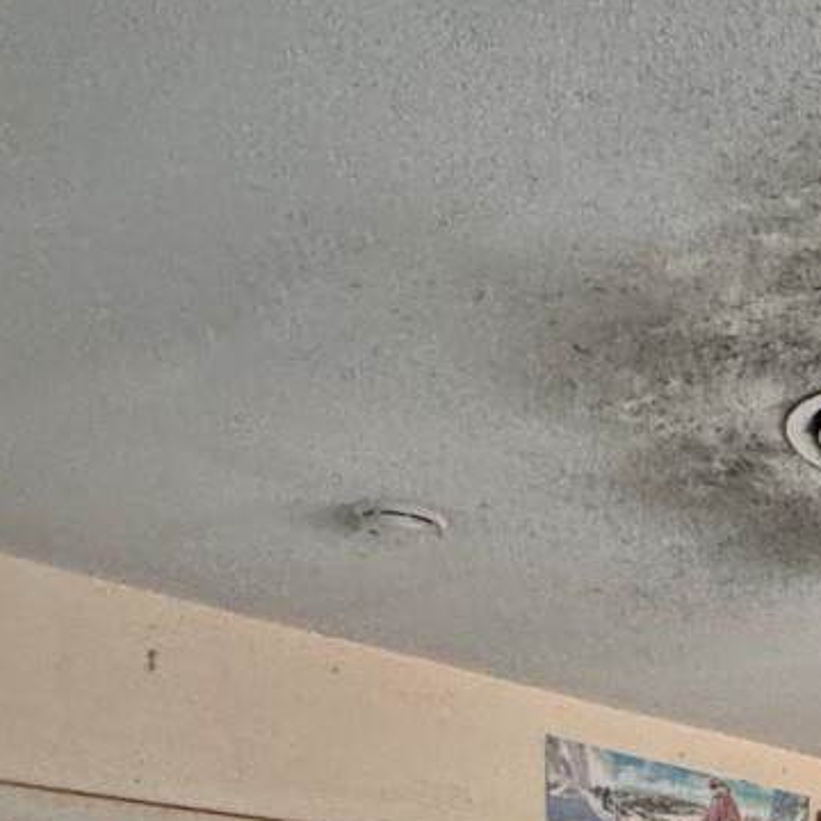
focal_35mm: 55
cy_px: 1090
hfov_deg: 25.4
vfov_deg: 26.1
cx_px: 1147
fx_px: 1476
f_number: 2.2
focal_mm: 2.22
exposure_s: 1/60
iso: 1000
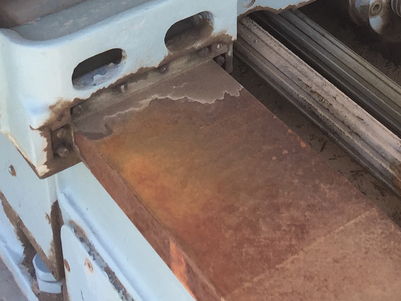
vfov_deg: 15.3
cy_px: -151
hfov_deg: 22.0
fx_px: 1031
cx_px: 239
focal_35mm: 89
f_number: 2.2
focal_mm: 4.15
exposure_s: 1/176
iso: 32
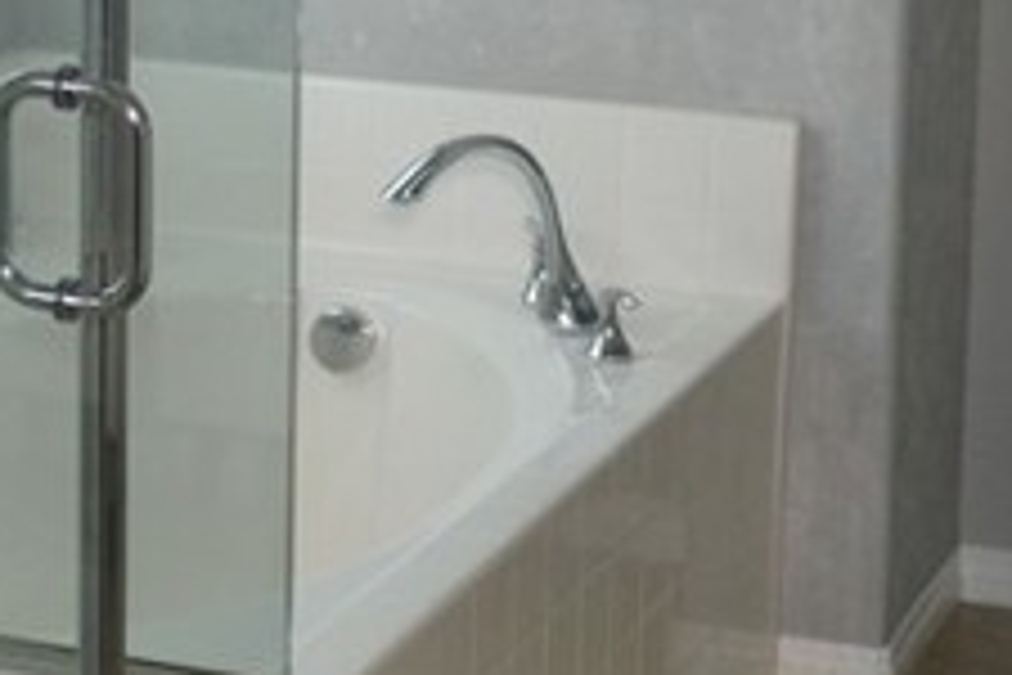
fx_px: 3457
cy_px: -52
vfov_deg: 11.0
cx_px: 405
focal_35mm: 123
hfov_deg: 16.6
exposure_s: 1/60
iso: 720
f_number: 3.5
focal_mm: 18
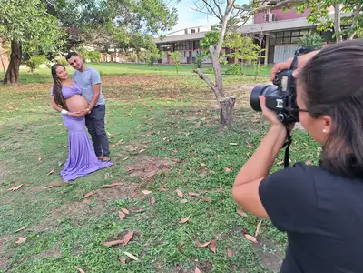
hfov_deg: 73.9
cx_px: 182
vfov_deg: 58.9
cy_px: 136
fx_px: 241
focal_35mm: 23
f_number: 1.8
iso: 40
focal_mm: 5.54
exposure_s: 1/548
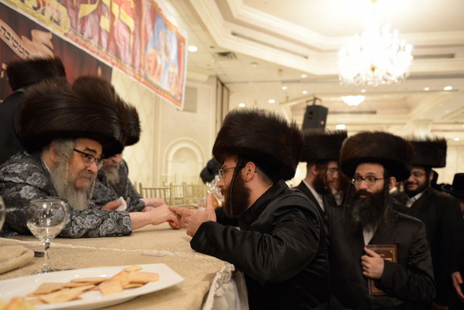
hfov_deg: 73.7
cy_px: 155
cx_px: 232
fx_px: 309
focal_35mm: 24
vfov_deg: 53.1
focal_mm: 24
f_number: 2.8
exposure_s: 1/100
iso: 2500
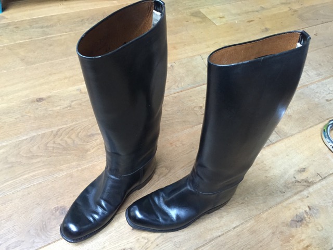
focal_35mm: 29
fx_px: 279
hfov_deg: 61.7
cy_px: 125
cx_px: 166
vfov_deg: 48.2
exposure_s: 1/17
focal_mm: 4.15
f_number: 2.2
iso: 250
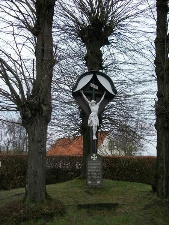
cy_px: 112
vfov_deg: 56.8
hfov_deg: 44.2
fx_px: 208
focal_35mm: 32
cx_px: 84
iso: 80
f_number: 2.9
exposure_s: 1/250
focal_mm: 5.7
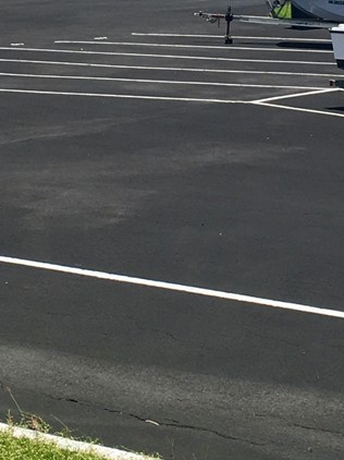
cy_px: 34
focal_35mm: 110
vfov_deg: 17.6
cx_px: 148
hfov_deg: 13.4
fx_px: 1459
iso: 25
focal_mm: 4.15
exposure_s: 1/1709
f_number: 2.2
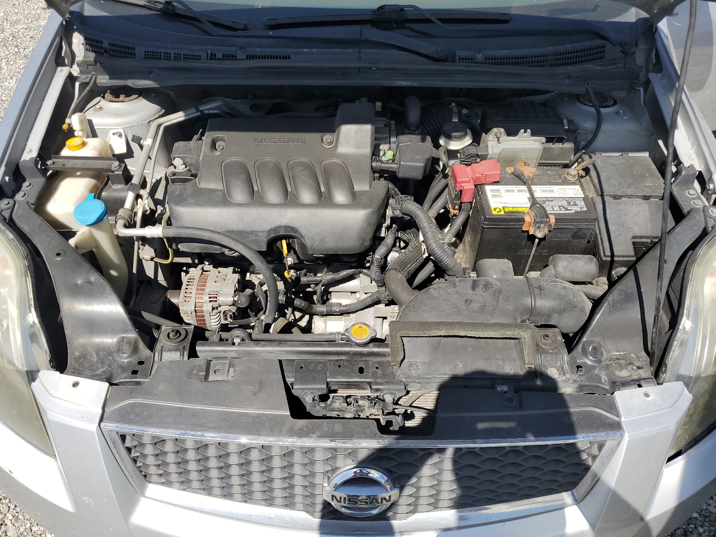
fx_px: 538
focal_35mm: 26
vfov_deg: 53.1
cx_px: 358
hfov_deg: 67.3
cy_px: 268
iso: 50
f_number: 1.5
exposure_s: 1/2500
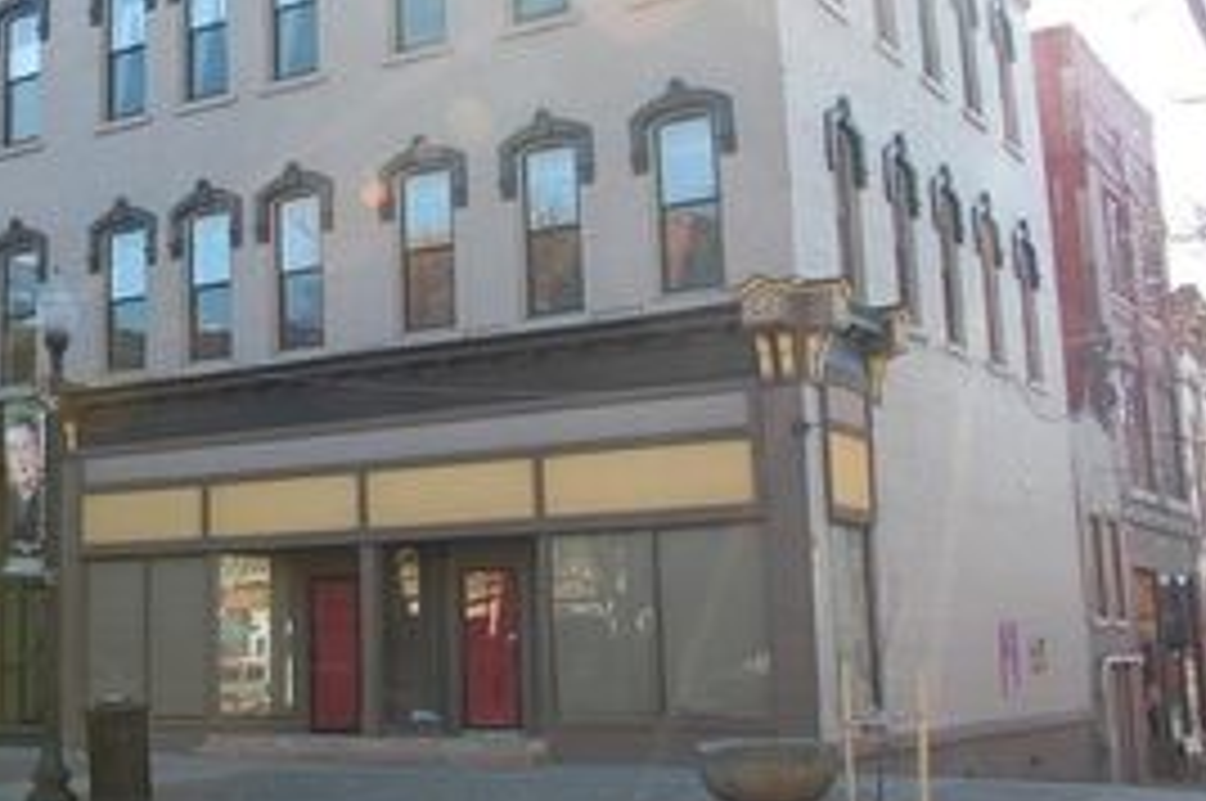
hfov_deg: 34.6
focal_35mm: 56
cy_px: 306
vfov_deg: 24.1
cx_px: 248
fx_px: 1874
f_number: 6.3
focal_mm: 20
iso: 200
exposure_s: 1/160
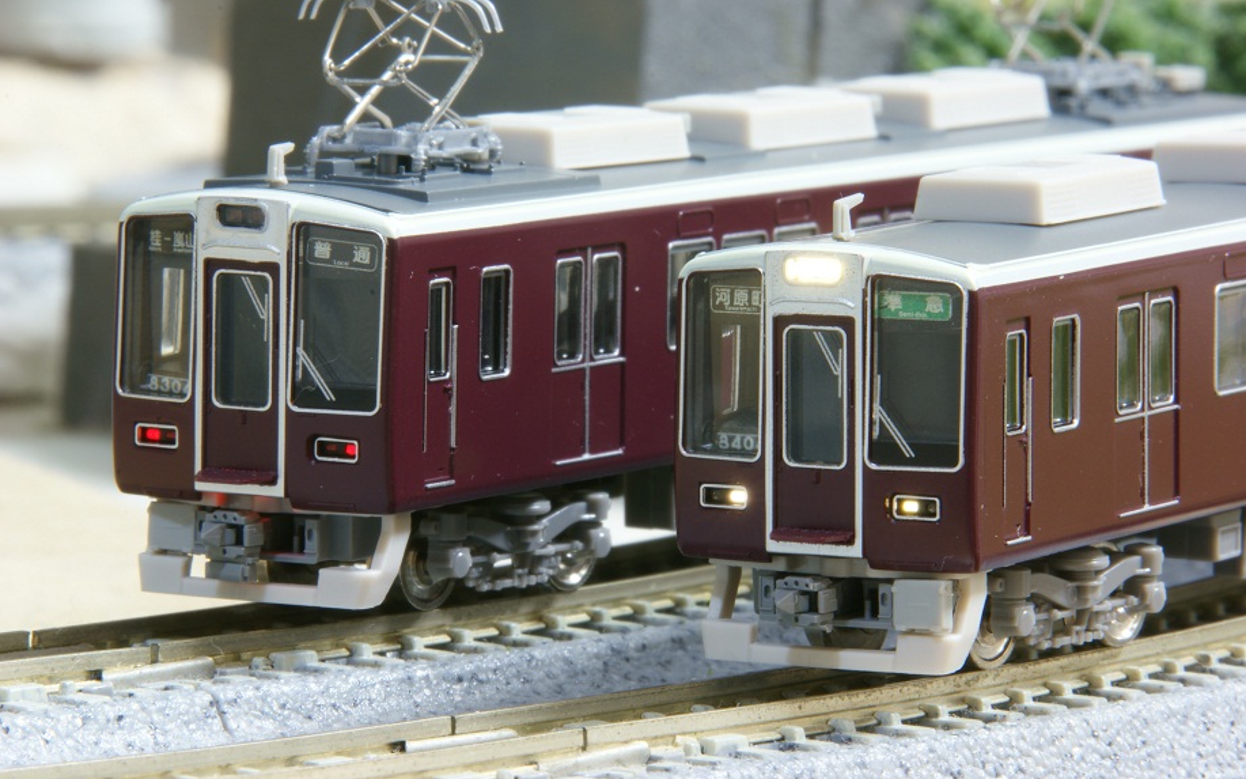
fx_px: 13005
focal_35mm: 383
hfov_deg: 5.5
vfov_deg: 3.4
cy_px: 375
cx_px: 623
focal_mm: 250
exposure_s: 30
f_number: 36
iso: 100
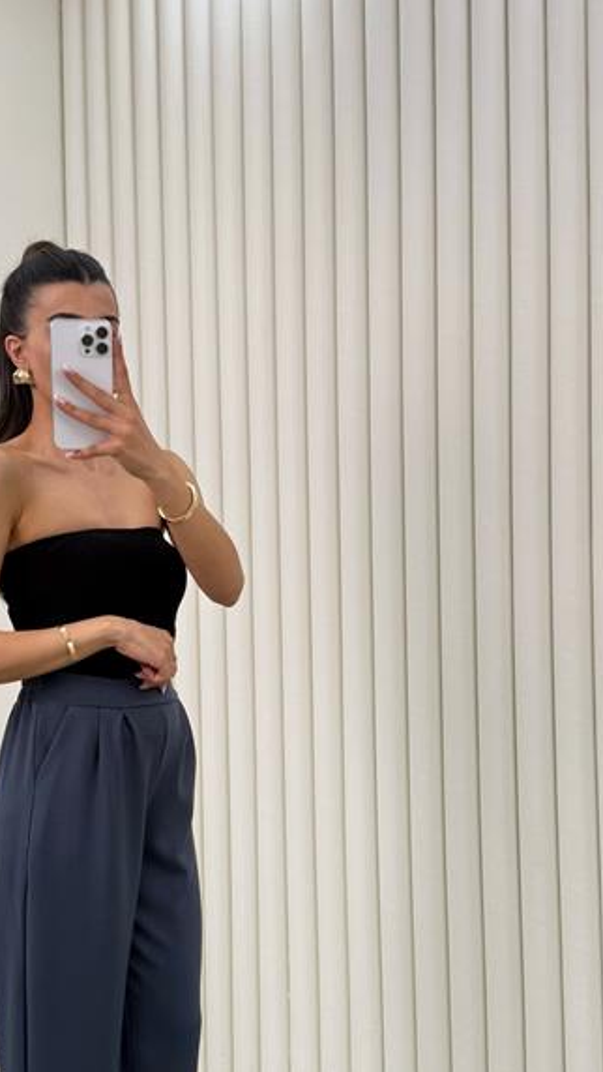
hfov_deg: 27.6
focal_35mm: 43
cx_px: 231
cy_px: 626
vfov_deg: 47.2
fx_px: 1222
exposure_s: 1/230
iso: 80
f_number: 1.78
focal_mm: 6.76
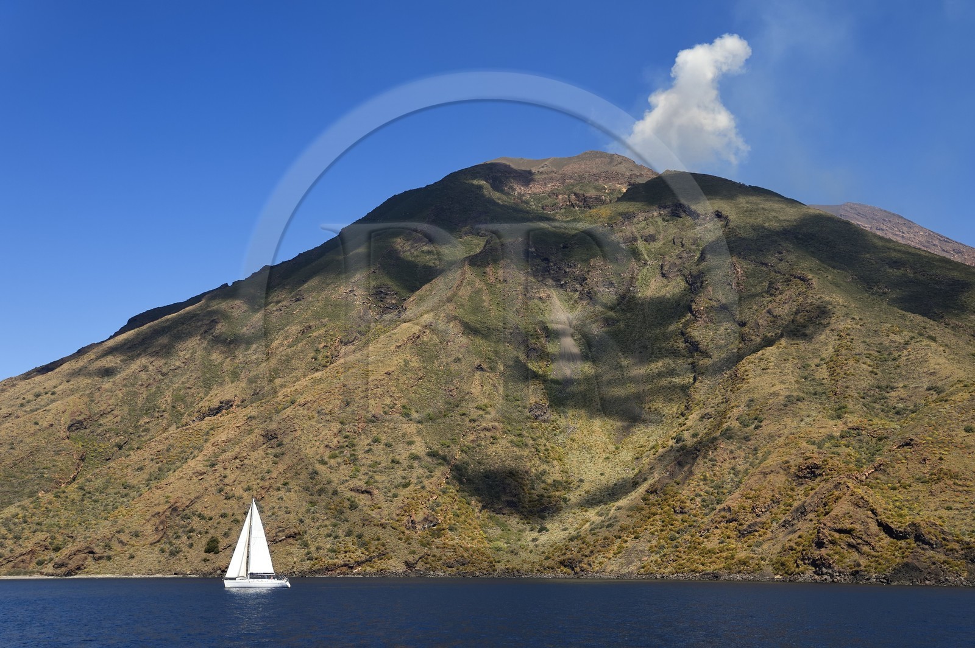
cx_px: 488
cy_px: 324
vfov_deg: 29.8
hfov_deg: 43.6
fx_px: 1218
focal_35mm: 45
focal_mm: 45
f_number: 8
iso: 200
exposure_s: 1/640
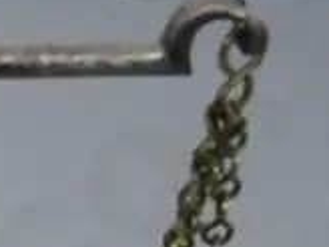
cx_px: -413
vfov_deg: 6.6
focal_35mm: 212
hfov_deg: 8.6
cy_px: 598
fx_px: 2015
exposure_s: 1/160
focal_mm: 17
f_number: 5
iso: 3200
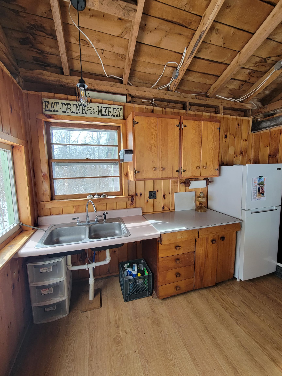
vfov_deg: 106.2
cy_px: 188
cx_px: 141
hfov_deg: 89.9
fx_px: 141
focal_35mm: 13
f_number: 2.2
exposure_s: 1/60
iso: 100
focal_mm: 2.2
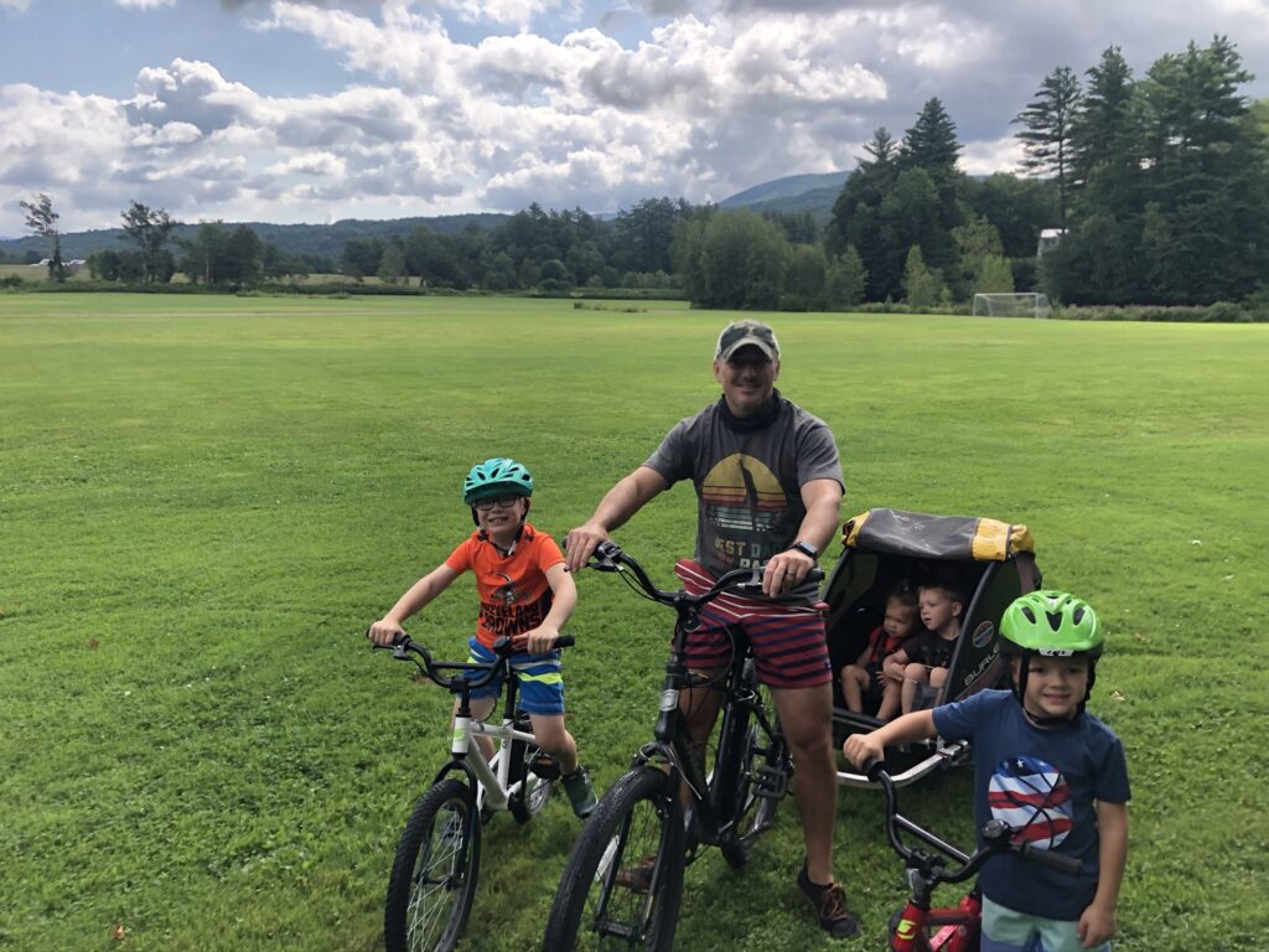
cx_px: 634
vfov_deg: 49.7
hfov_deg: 63.4
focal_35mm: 28
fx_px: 1026
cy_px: 476
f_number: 1.8
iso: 20
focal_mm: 3.99
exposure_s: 1/738
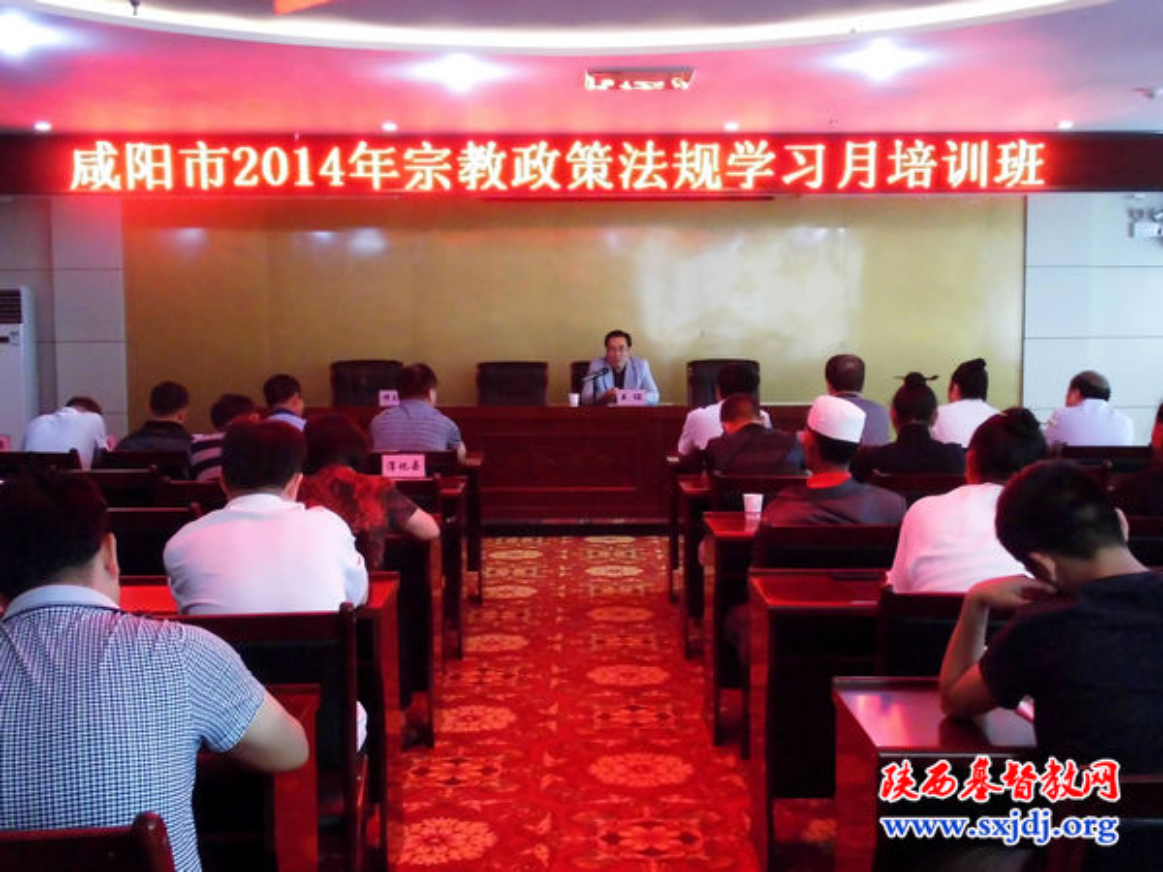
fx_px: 1243
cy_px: 436
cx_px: 582
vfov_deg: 38.7
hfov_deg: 50.1
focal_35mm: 37
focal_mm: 6.61
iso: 800
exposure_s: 1/50
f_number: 3.6
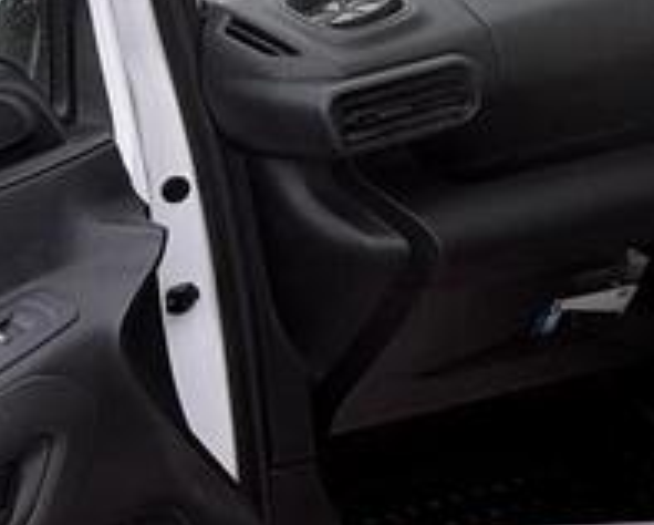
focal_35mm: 62
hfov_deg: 21.4
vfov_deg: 24.6
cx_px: -491
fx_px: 1201
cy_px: 239
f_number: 2.2
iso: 40
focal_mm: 2.22
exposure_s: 1/142
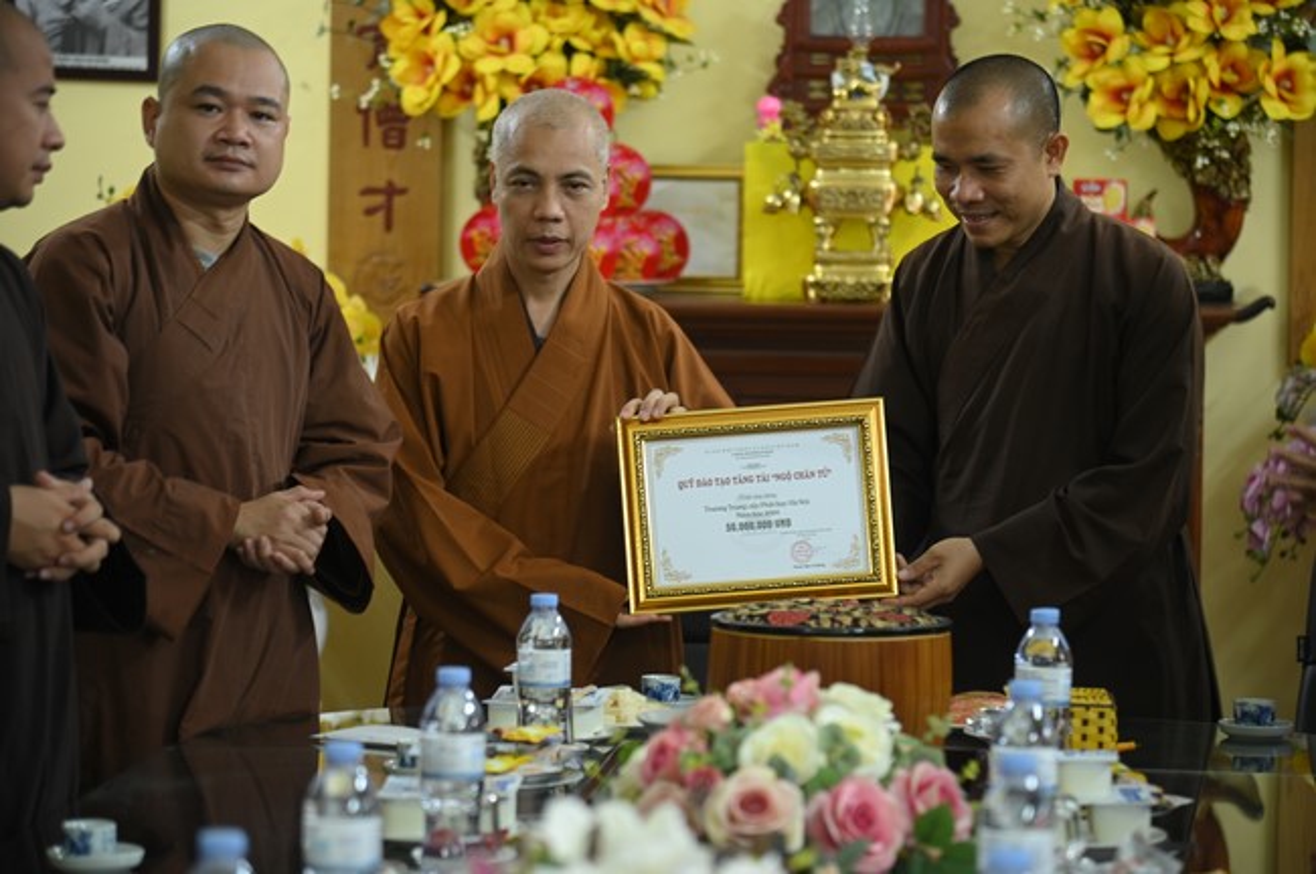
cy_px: 437
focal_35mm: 120
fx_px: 4382
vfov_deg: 11.4
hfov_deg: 17.1
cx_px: 658
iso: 500
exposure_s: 1/40
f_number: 4
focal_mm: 120
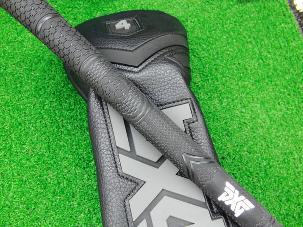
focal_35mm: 37
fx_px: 324
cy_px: 114
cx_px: 152
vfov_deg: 38.7
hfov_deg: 50.1
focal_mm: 6.42
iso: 400
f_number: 3.6
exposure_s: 1/15
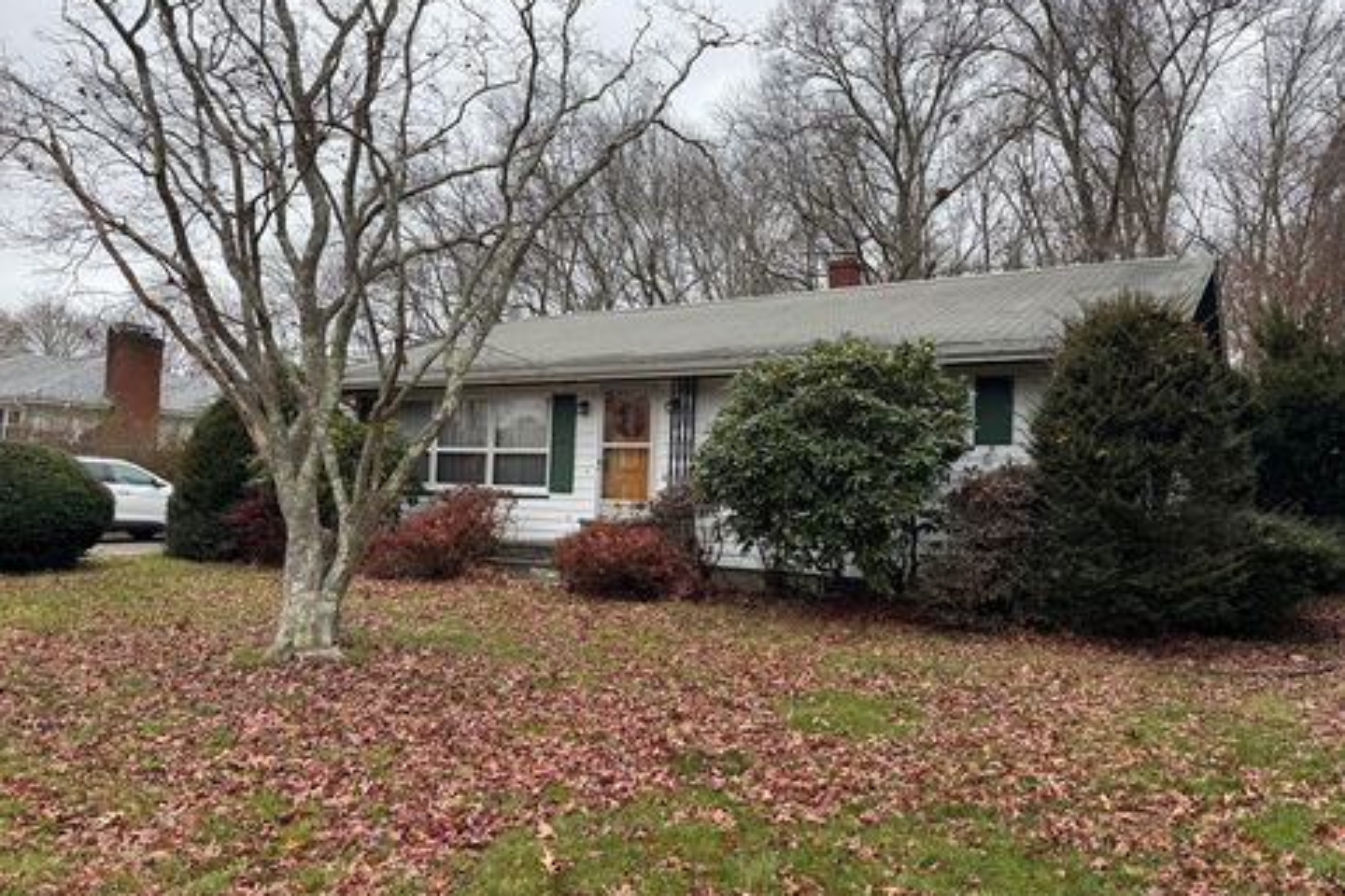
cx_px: 650
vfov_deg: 49.6
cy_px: 444
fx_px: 971
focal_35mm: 26
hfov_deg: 69.4
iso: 64
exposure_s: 1/175
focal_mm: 6.76
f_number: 1.78
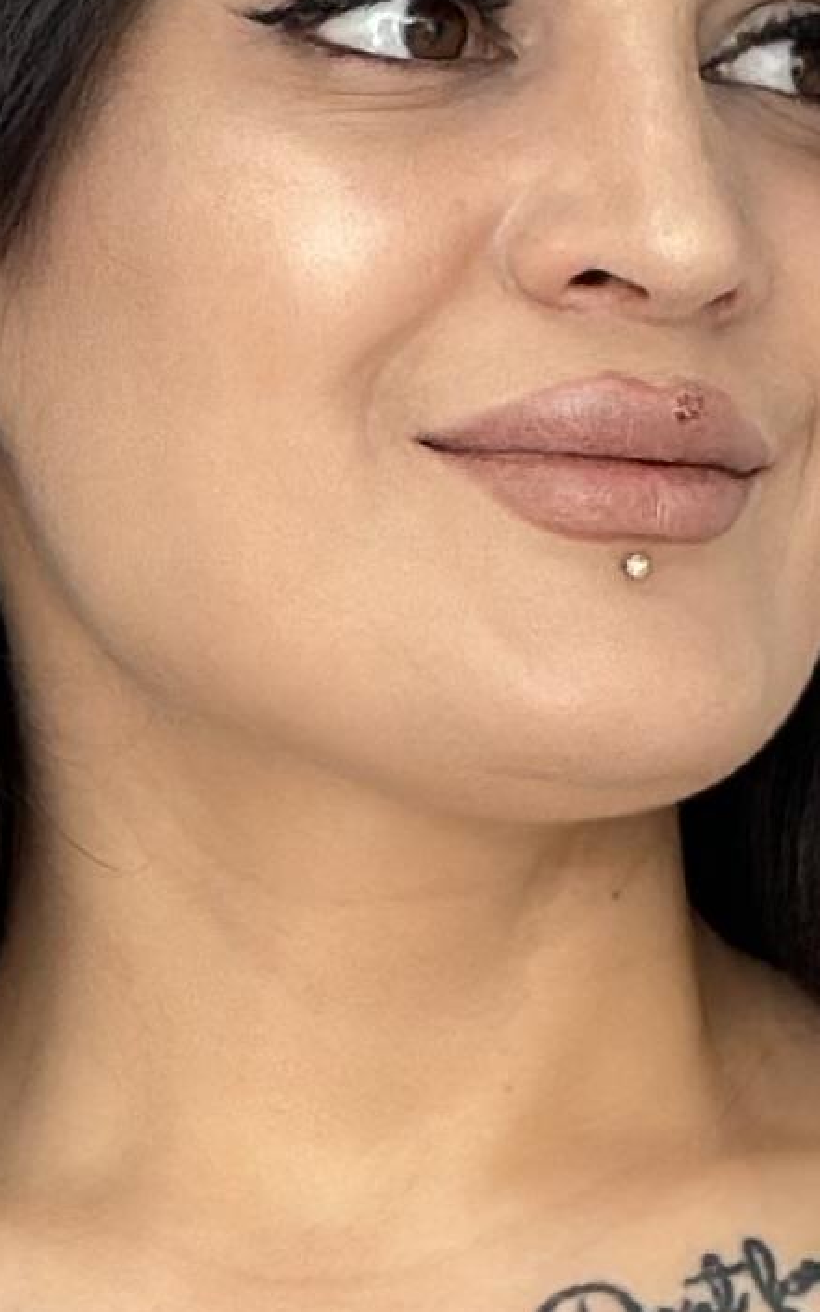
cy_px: 1947
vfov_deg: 7.1
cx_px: 716
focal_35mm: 290
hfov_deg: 4.5
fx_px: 10367
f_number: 1.78
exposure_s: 1/100
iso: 125
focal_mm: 6.86
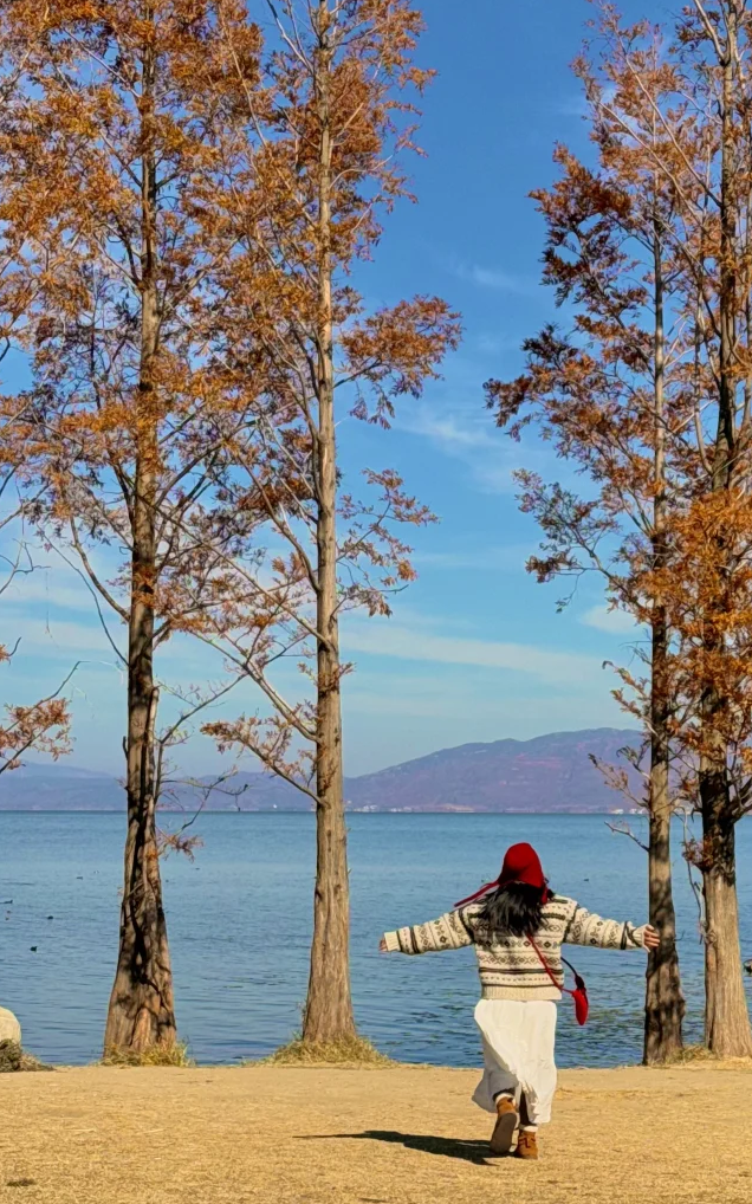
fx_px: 2362
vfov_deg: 28.5
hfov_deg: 18.0
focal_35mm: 72
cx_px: 500
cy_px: 496
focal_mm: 6.76
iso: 64
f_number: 1.78
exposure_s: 1/6024
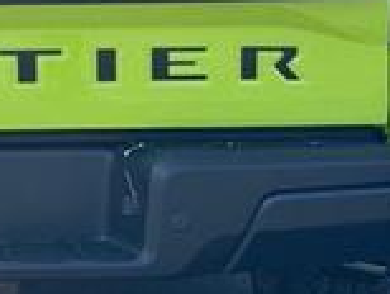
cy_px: -8
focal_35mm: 157
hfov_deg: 12.4
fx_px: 1772
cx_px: -10
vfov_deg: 9.4
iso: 64
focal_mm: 6.76
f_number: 1.78
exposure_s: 1/1215
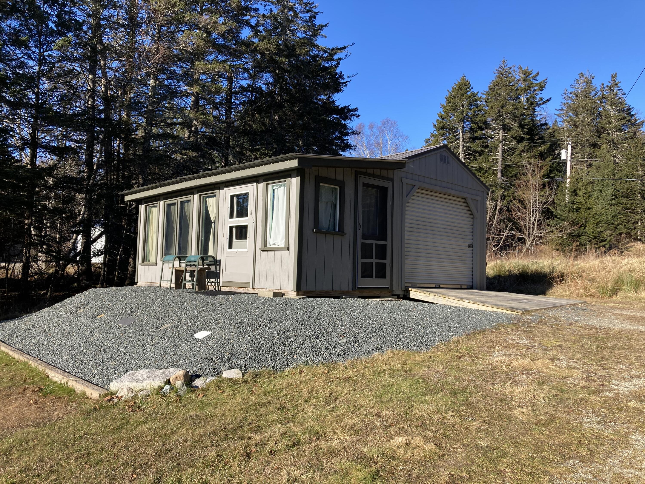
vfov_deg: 49.7
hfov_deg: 63.4
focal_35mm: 28
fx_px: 522
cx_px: 322
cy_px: 242
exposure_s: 1/1000
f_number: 1.8
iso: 20
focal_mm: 3.99
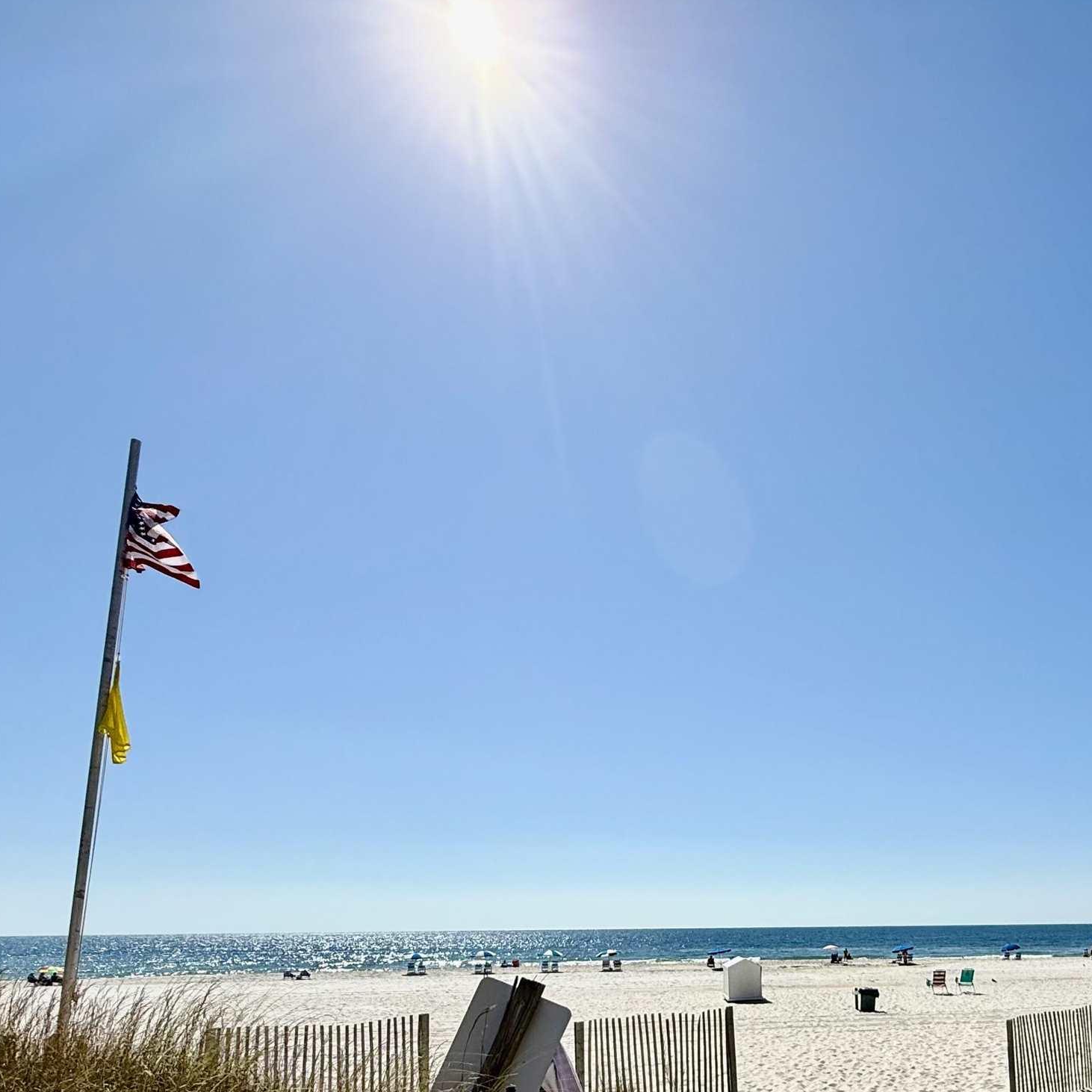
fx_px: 928
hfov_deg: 57.3
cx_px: 843
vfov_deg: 57.0
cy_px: 853
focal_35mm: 26
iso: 40
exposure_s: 1/5155
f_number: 2.2
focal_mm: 2.22
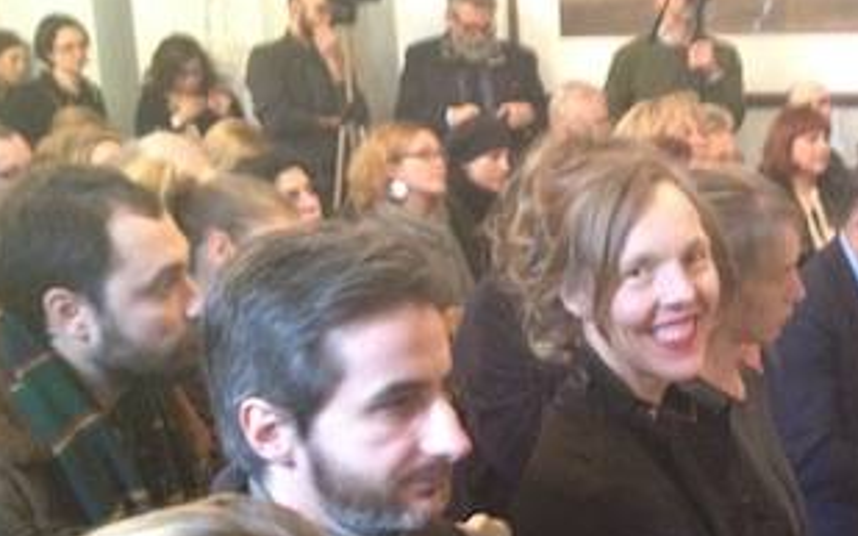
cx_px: 775
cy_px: 417
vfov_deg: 18.0
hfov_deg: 27.5
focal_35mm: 72
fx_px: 1683
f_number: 2.4
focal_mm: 4.28
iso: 400
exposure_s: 1/17
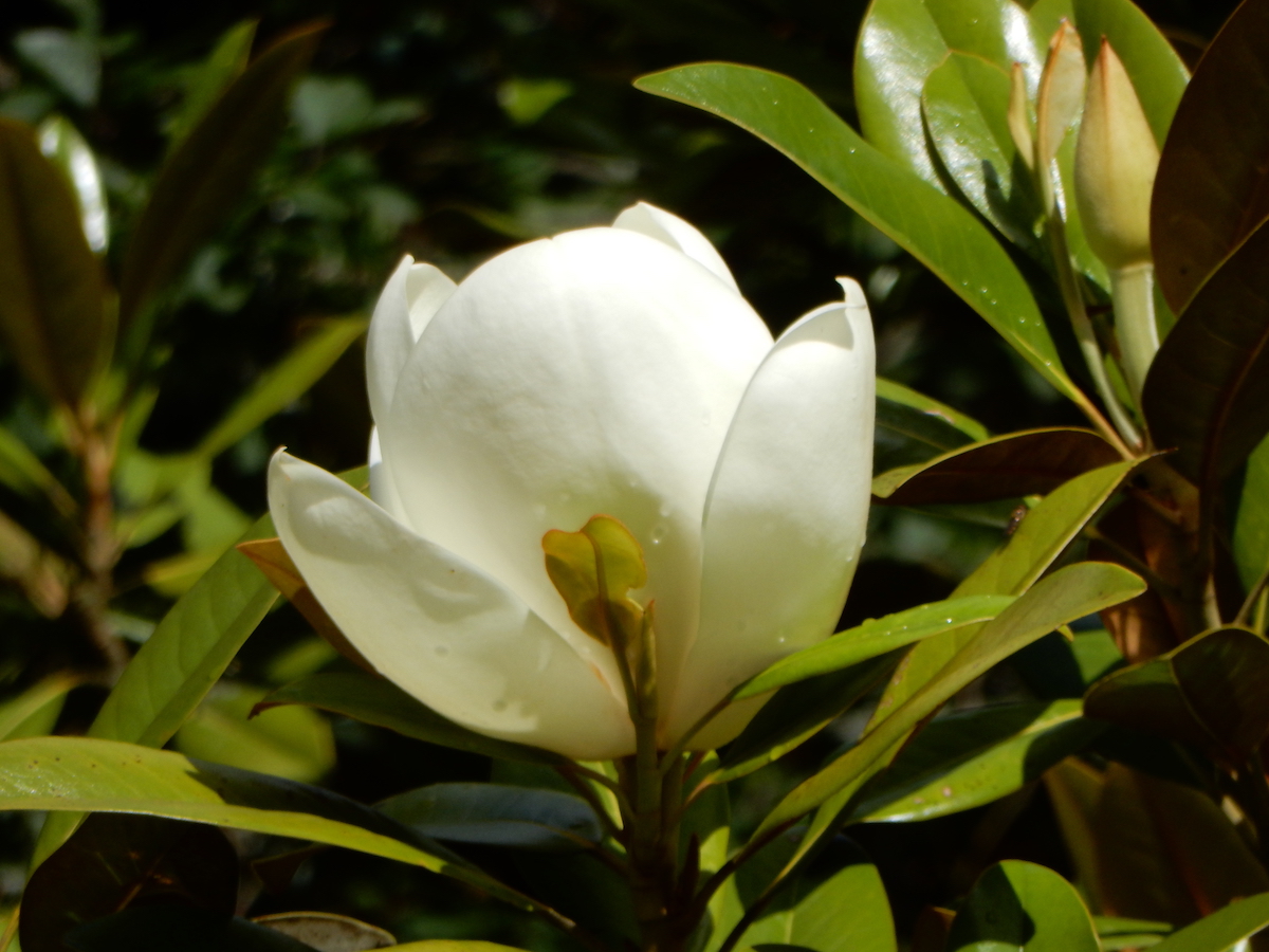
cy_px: 476
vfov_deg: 2.0
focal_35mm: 750
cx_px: 634
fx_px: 27495
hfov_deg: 2.6
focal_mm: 135
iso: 125
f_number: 6.4
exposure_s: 1/800
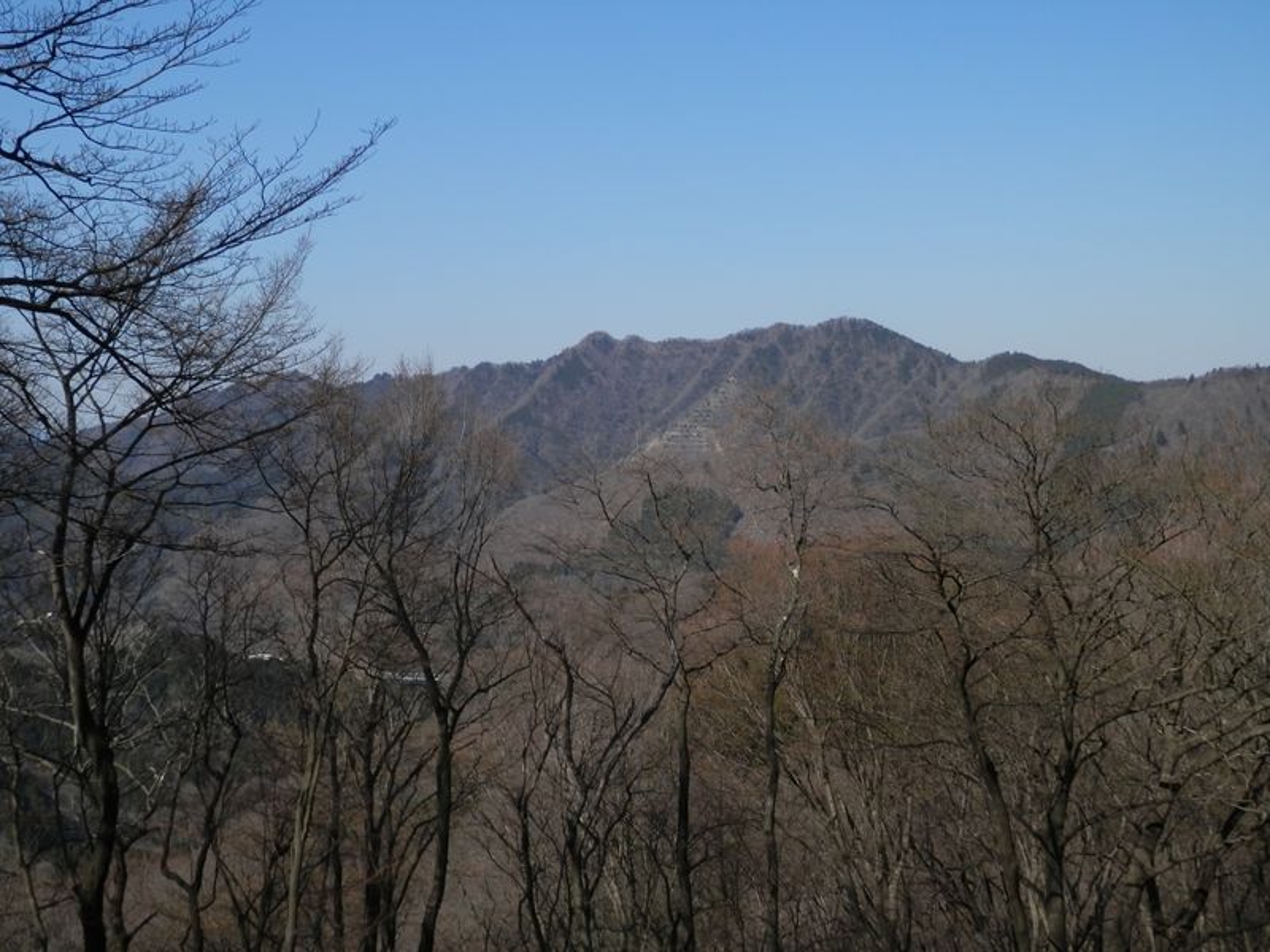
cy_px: 476
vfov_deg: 38.7
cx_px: 635
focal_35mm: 37
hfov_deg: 50.1
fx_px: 1357
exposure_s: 1/125
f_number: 10.1
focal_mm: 6.6
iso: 80
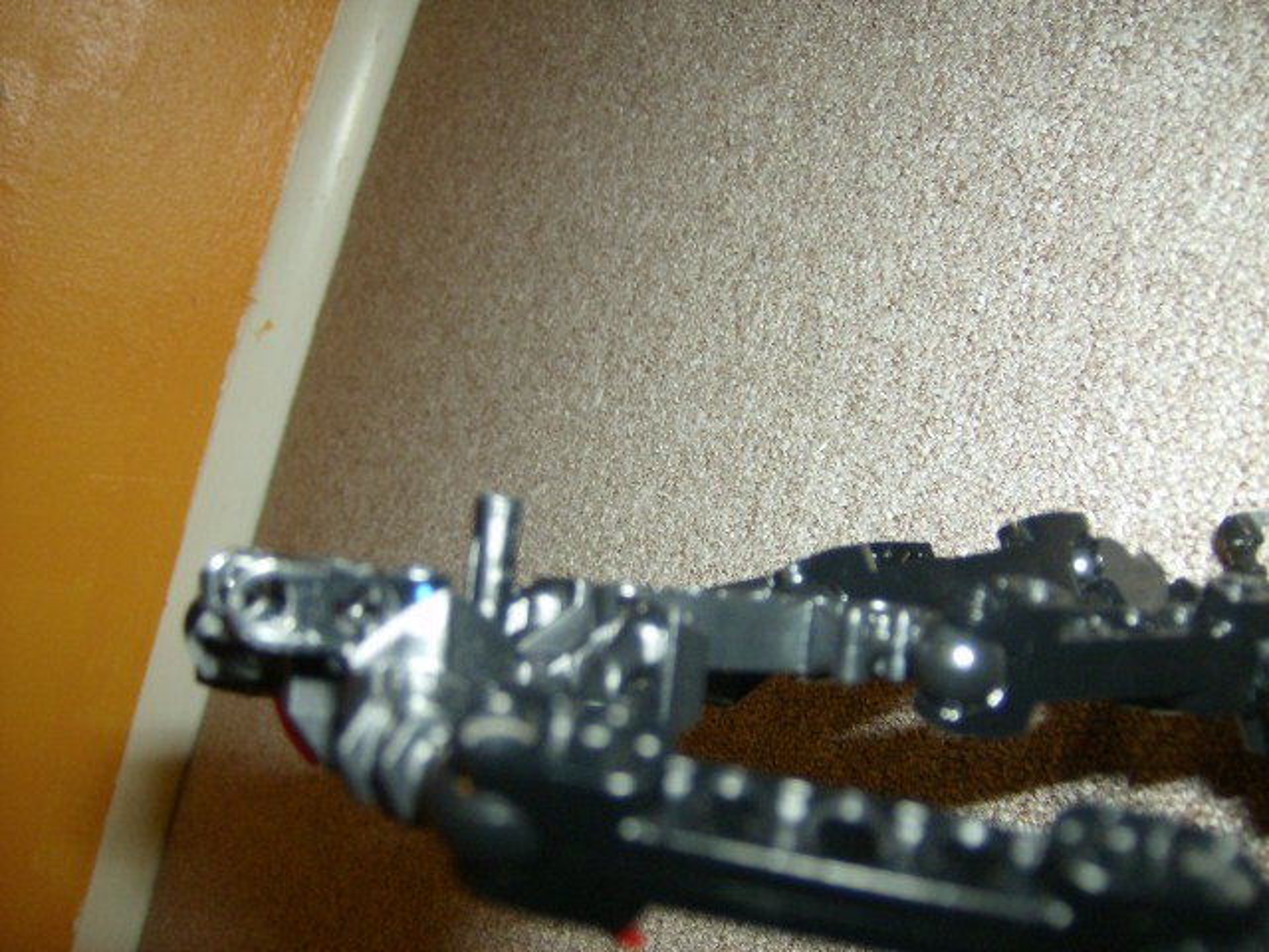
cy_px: 476
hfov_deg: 51.4
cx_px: 634
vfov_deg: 39.7
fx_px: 1320
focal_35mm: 36
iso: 200
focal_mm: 6
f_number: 2.8
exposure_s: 1/60
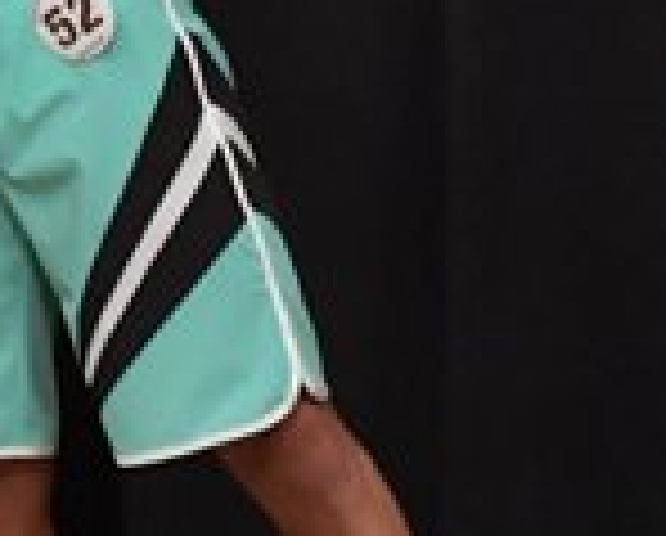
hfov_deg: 1.5
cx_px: 101
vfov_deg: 1.2
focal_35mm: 1322
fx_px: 26110
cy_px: 59
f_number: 5.6
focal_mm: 180
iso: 6400
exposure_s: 1/400
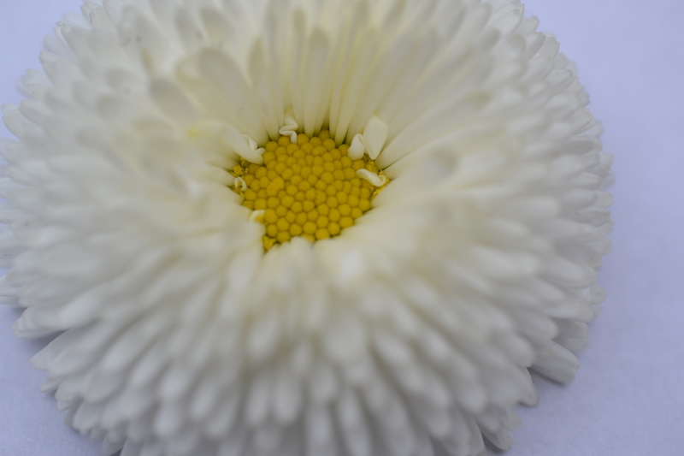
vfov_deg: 22.6
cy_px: 228
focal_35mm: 60
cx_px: 342
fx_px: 1140
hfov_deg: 33.4
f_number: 6.3
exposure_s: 1/100
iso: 200
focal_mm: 40
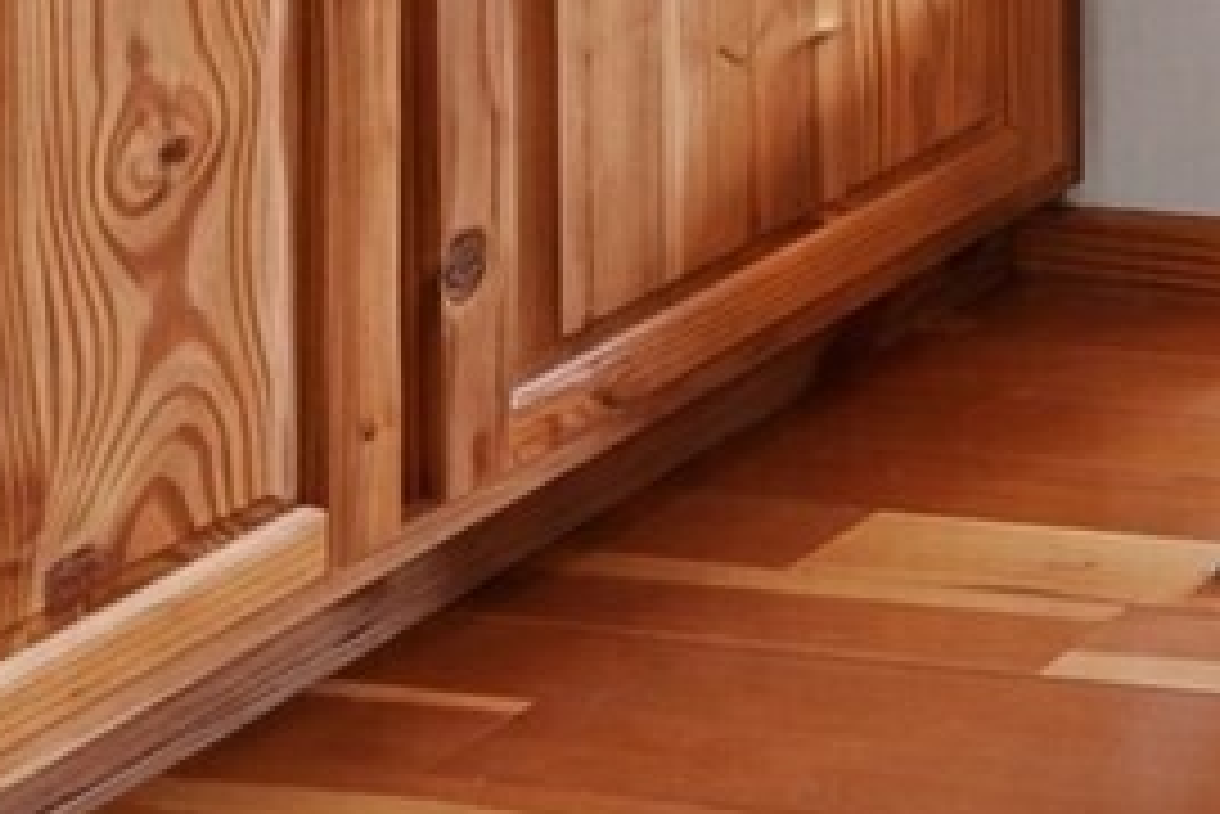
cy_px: -1291
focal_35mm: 75
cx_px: 3246
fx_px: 2543
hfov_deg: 13.4
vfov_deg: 12.7
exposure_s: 1/50
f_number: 9
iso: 250
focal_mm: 12
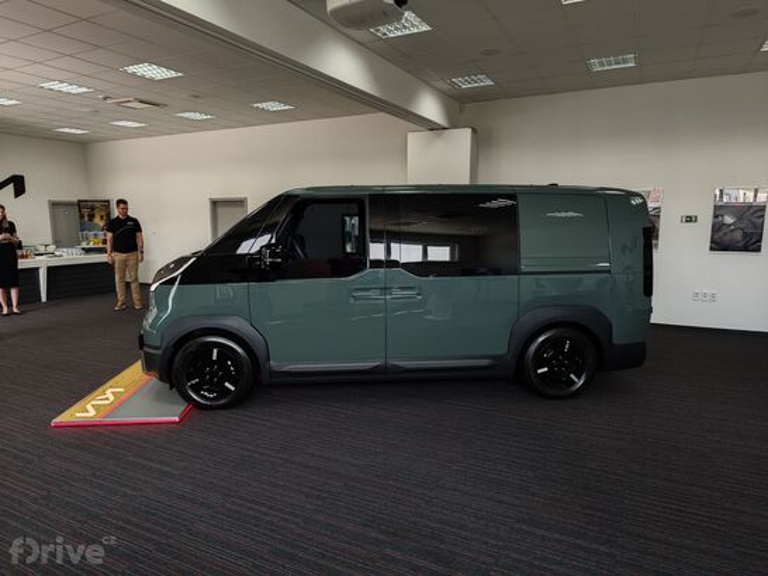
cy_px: 288
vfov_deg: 58.9
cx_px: 384
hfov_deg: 73.9
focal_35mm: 23
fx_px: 511
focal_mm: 8.72
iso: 400
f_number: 2
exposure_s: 1/101
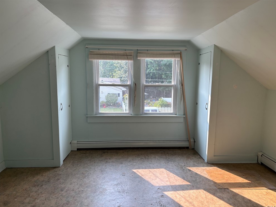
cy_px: 107
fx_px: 215
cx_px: 142
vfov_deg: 51.4
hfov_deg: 65.3
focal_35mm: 27
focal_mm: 5.96
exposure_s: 1/162
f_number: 1.6
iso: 32
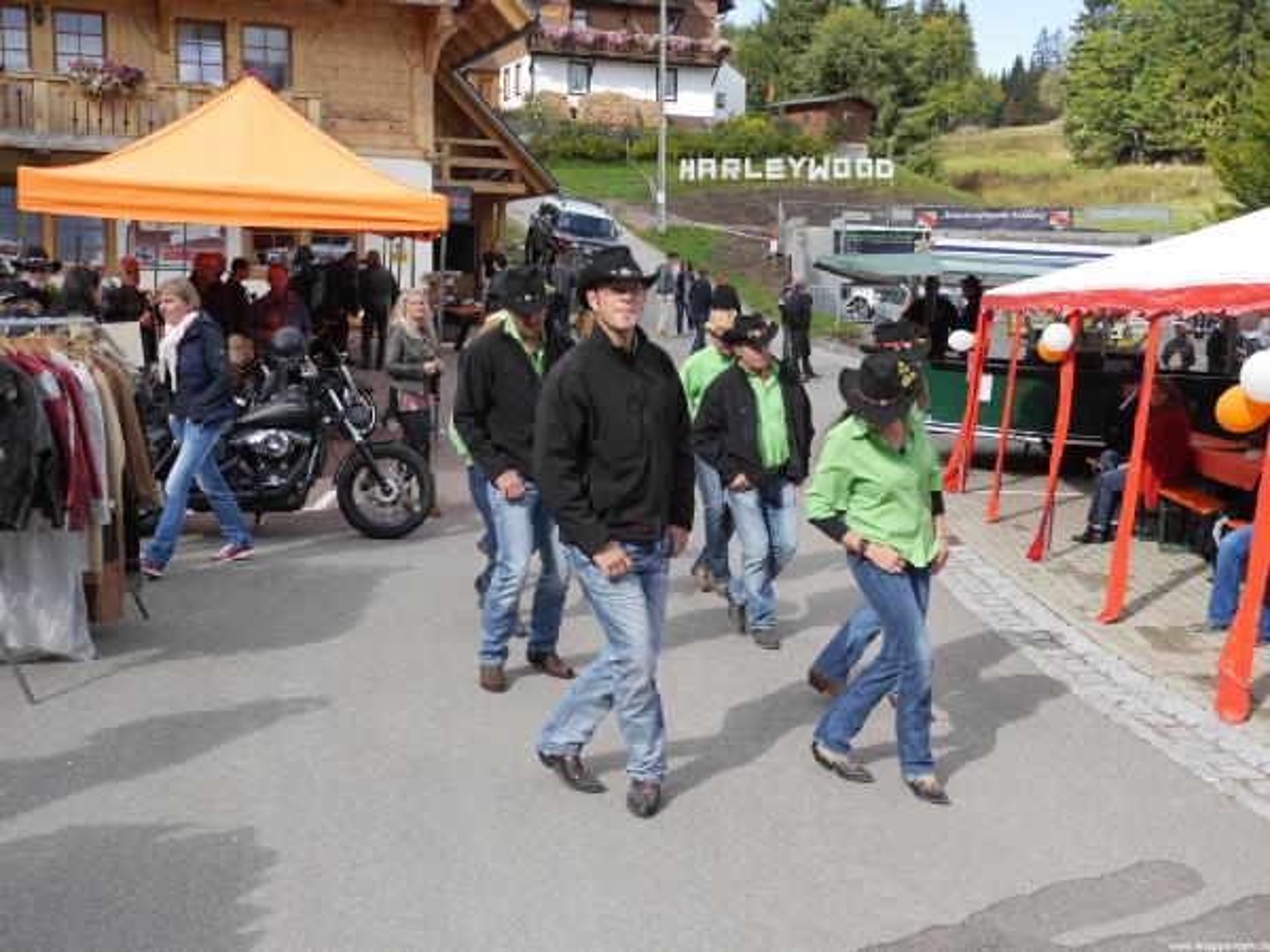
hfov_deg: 49.0
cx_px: 635
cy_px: 476
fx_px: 1394
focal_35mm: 38
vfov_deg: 37.7
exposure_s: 1/200
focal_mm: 19
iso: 200
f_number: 7.1
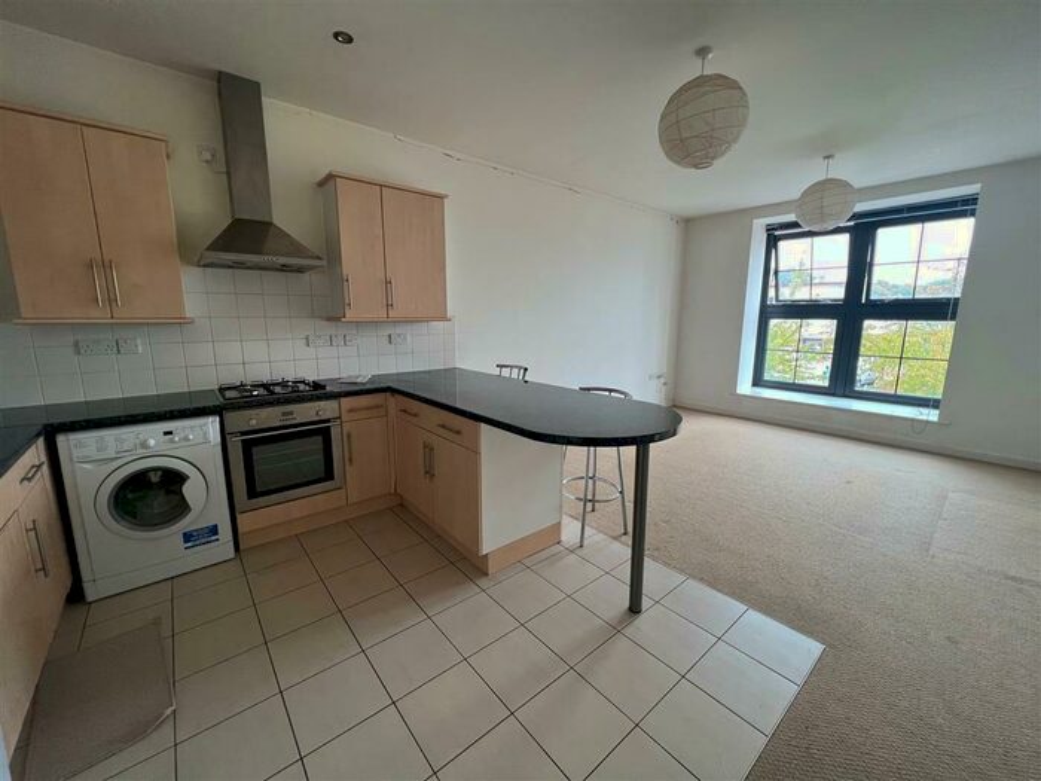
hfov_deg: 106.2
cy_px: 390
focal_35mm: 13
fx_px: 391
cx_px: 520
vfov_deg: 89.9
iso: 100
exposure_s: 1/99
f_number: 1.8
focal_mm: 1.57
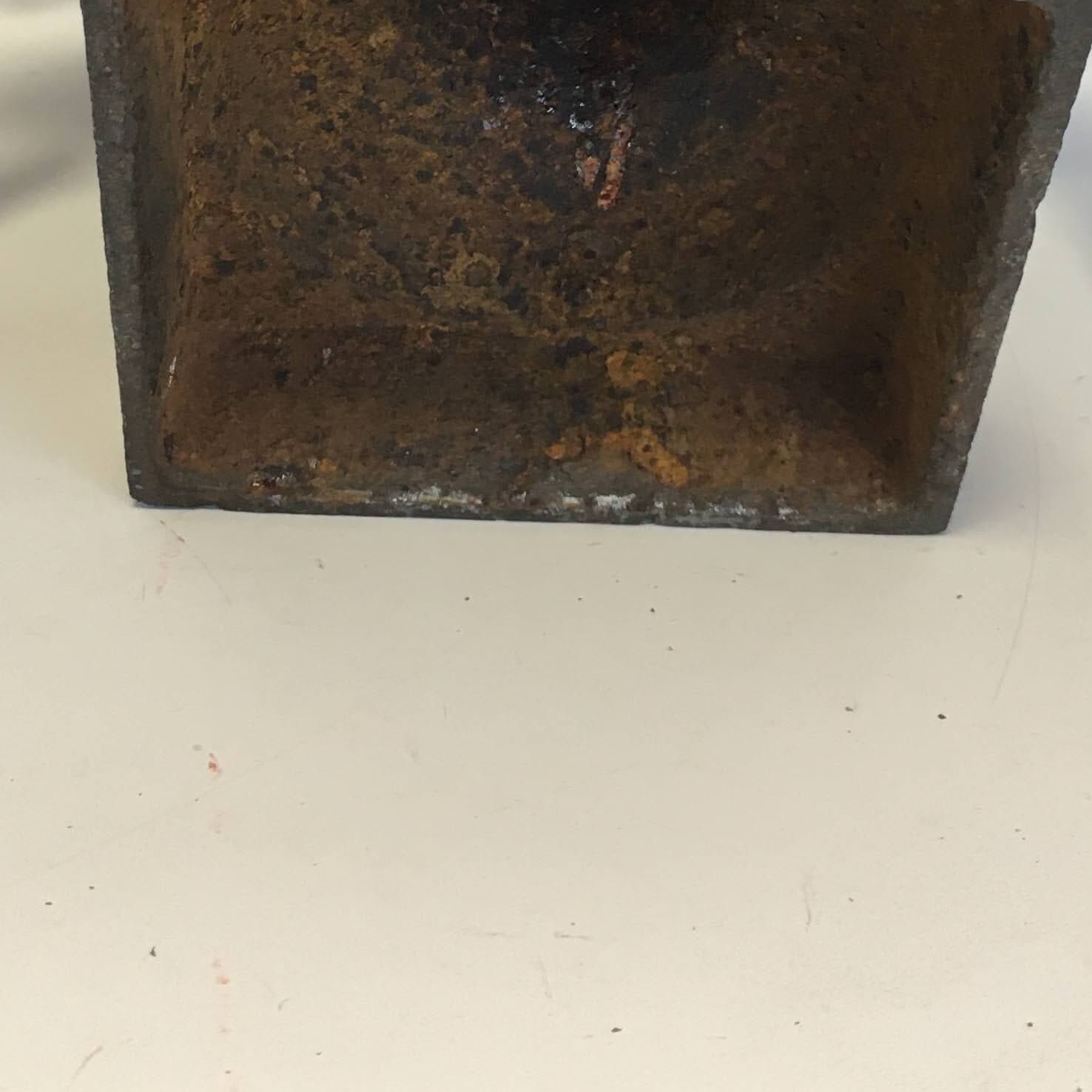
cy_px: -103
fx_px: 2498
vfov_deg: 23.2
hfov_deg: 24.6
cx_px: 604
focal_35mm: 70
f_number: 2.2
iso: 100
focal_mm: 4.15
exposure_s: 1/33
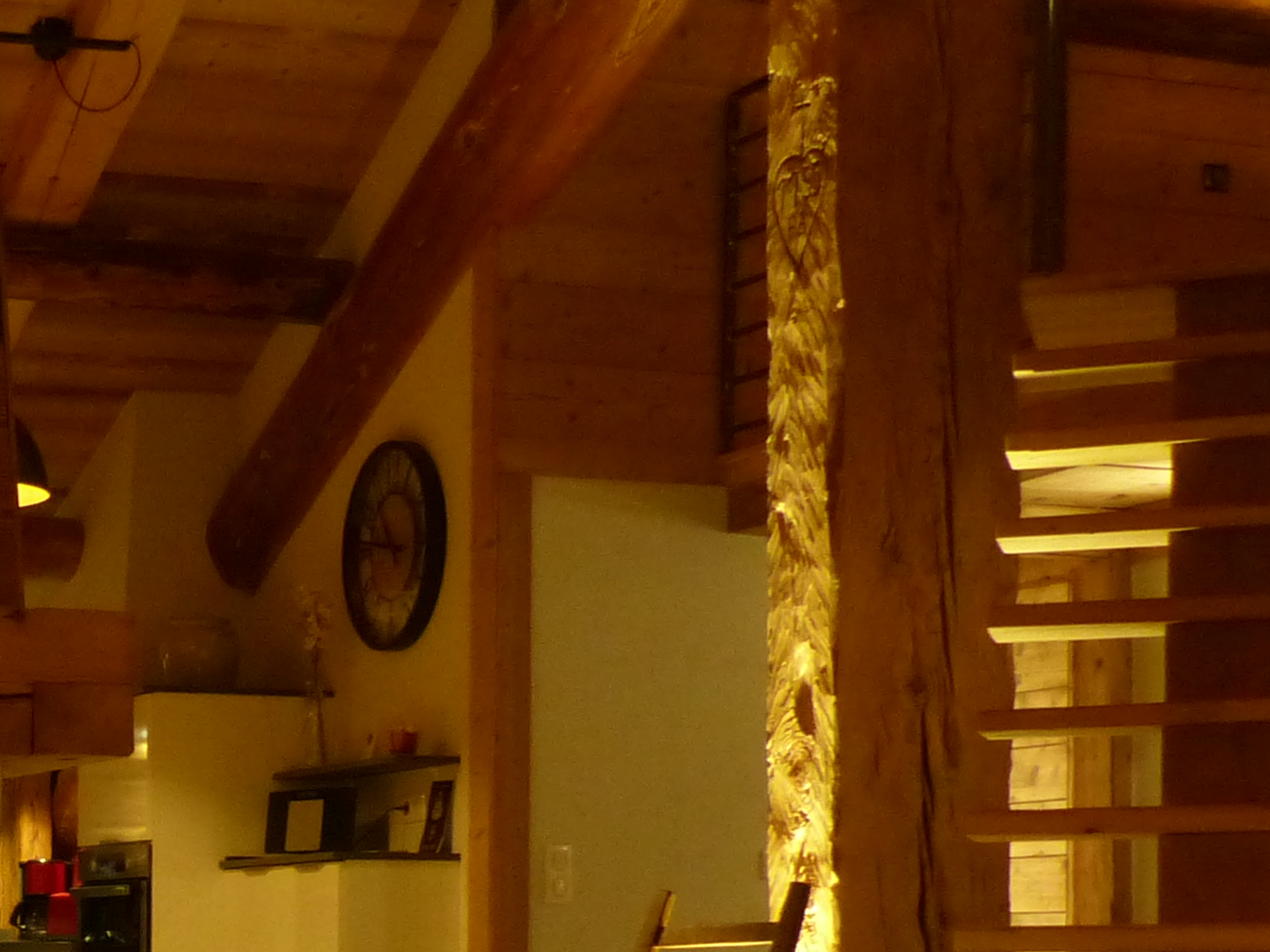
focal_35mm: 74
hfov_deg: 24.4
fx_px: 2716
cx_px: -150
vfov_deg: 19.2
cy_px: 1006
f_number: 2.8
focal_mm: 4.5
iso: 400
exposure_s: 1/20
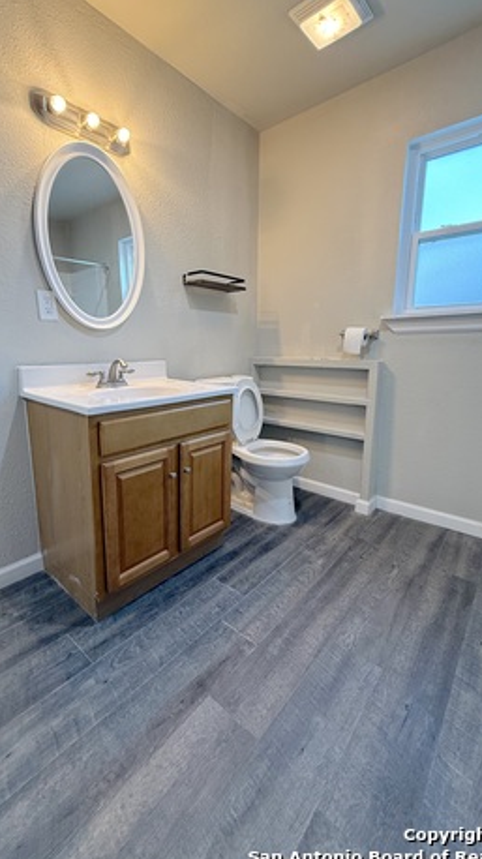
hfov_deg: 66.8
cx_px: 216
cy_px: 418
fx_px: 364
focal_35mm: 16
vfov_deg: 99.4
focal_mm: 2.22
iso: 200
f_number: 2.2
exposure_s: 1/60
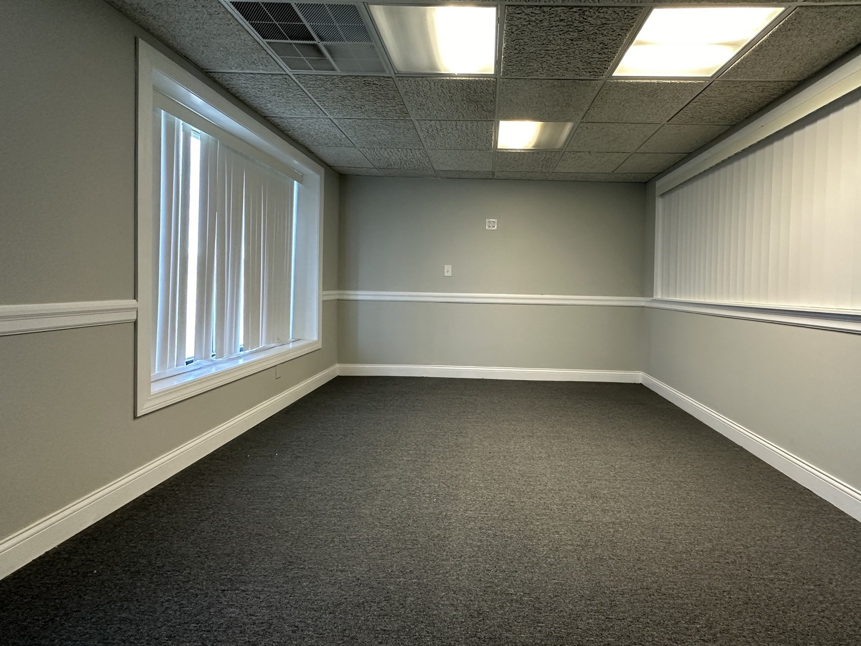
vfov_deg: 77.9
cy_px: 292
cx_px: 478
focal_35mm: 16
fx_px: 398
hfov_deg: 94.1
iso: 250
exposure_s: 1/60
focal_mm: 2.22
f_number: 2.2
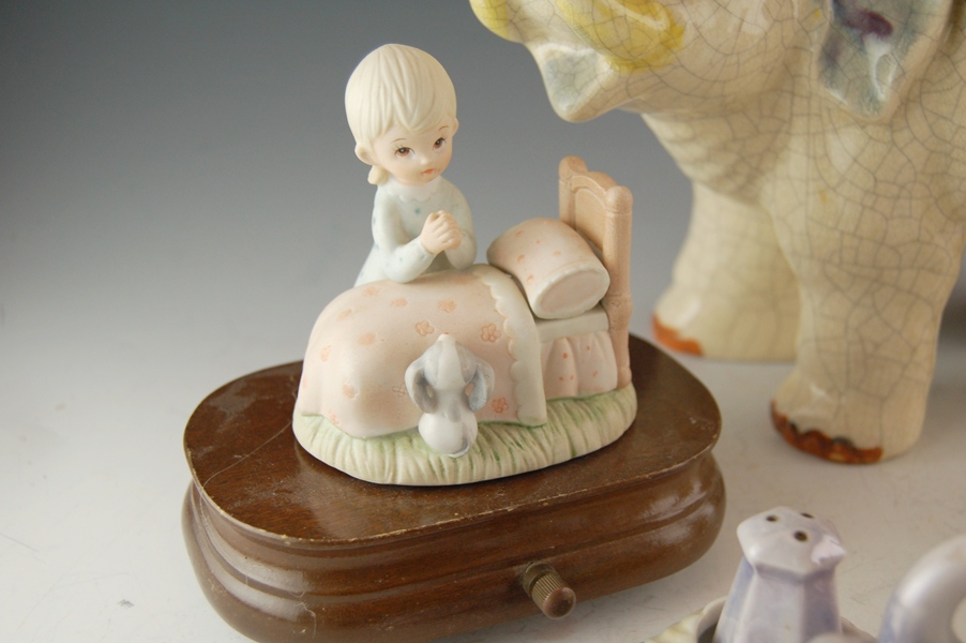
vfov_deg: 28.0
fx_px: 1287
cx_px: 483
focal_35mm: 48
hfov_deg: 41.1
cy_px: 322
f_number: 5
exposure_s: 1/100
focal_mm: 32
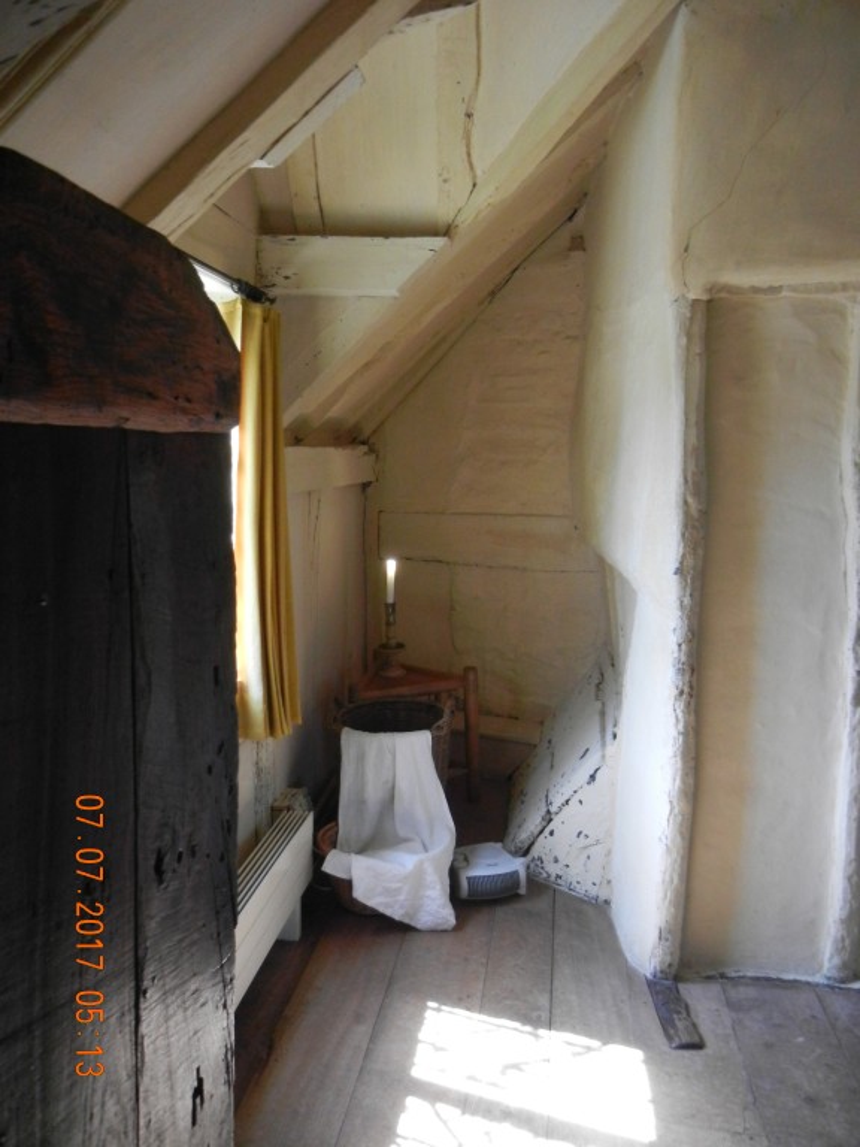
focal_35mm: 30
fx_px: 994
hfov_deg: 46.8
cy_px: 574
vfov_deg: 60.0
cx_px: 430
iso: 640
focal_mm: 5.4
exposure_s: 1/151
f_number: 3.5
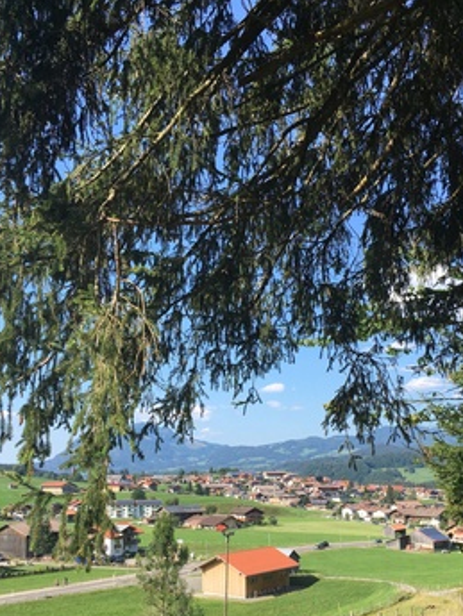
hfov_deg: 38.7
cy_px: 389
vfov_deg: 49.6
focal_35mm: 37
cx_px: 247
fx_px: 659
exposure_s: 1/974
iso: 25
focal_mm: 4.15
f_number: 2.2
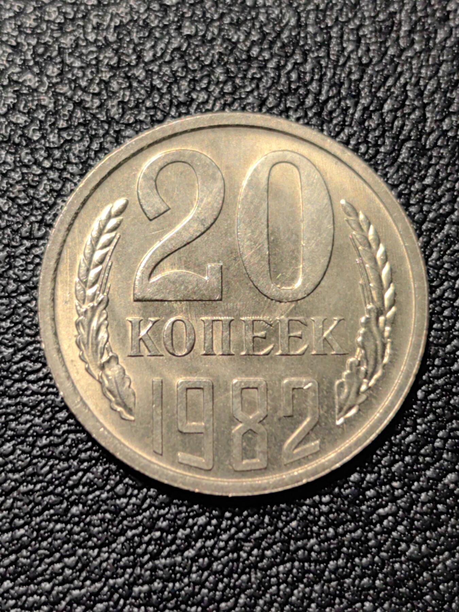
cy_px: 306
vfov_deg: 24.4
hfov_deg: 18.4
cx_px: 230
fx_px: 1414
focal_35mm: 80
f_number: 1.4
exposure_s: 1/210
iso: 50
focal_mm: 5.75
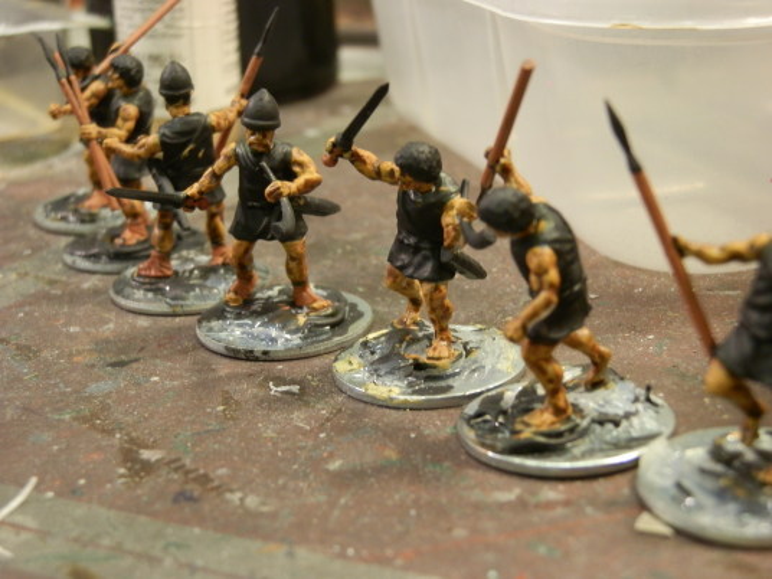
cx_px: 386
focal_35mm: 61
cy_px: 290
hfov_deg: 31.7
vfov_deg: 24.0
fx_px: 1360
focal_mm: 10.99
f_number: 3.7
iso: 200
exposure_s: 1/8
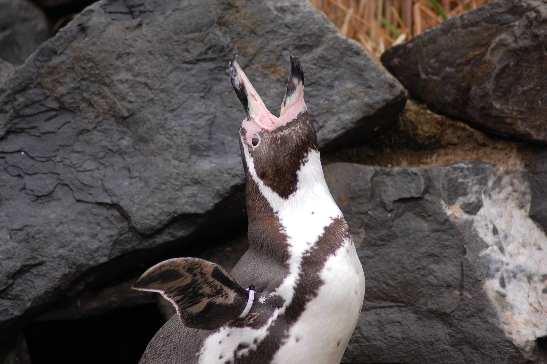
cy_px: 182
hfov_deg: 5.7
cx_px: 274
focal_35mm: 360
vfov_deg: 3.8
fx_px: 5465
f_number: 5.3
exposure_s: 1/500
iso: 640
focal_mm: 240
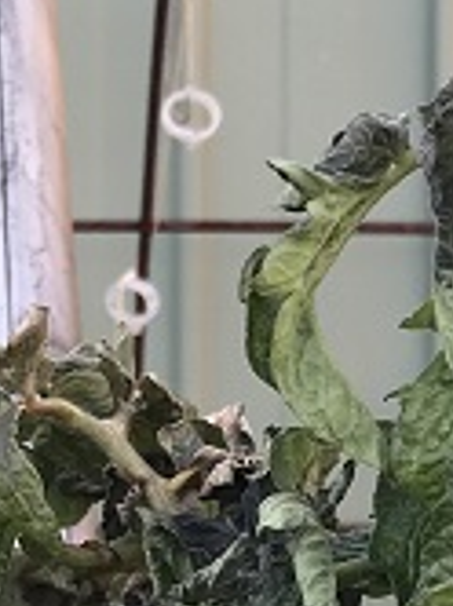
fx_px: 2659
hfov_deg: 9.7
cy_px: 106
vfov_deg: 12.9
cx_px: 115
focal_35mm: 152
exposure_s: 1/50
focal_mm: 3.99
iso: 32
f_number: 1.8
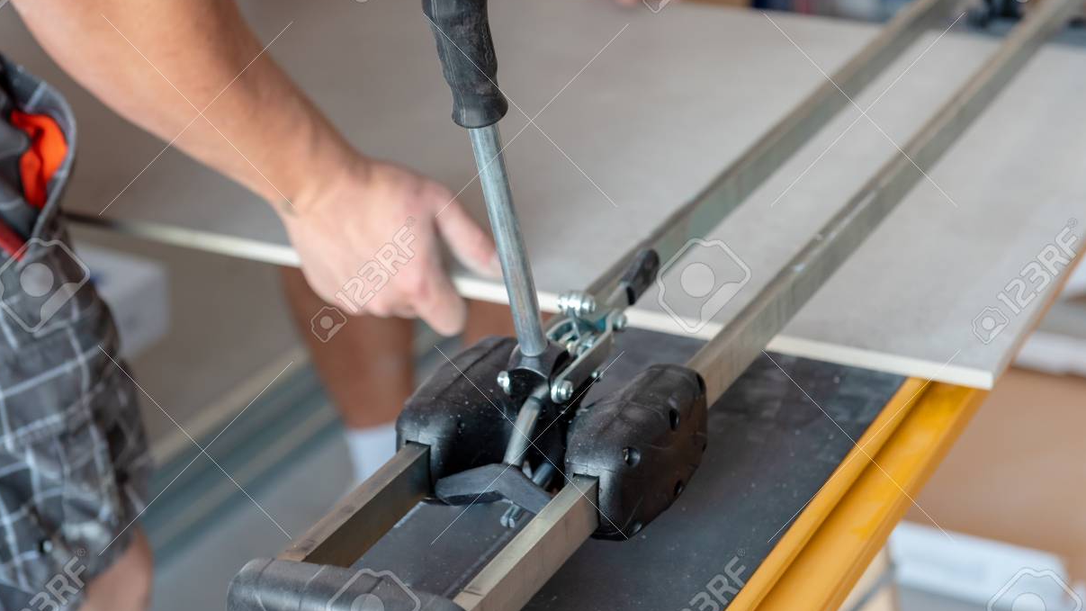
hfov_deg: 26.8
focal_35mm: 79
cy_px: 249
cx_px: 531
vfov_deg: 15.3
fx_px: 2275
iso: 1600
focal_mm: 70
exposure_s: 1/80
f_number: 5.6
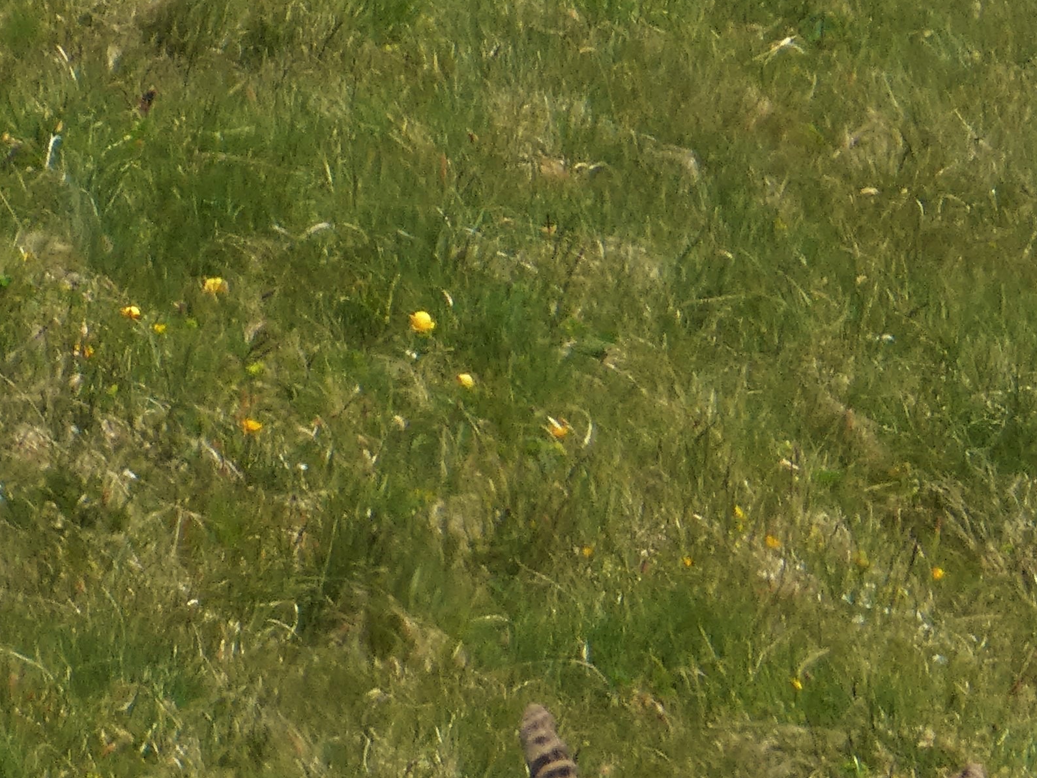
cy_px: 453
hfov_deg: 0.8
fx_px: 77883
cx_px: -276
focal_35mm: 2600
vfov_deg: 0.6
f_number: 6.4
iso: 80
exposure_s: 1/250
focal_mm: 129
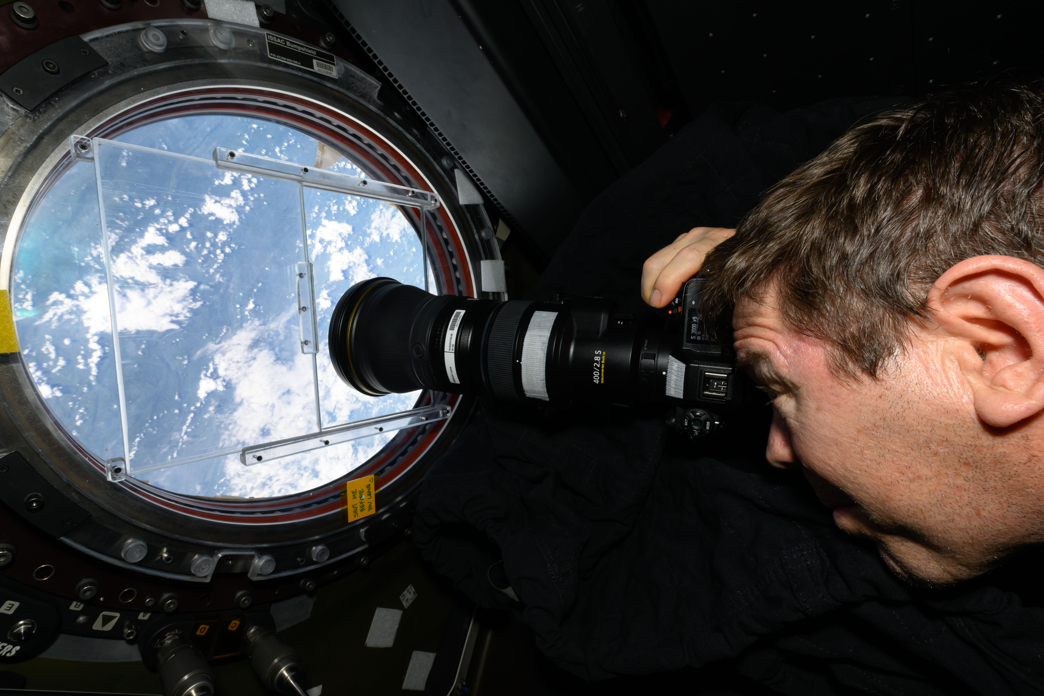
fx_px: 464
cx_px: 522
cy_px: 348
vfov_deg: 73.7
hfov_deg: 96.7
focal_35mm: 16
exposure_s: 1/200
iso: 1000
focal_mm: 16
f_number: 20
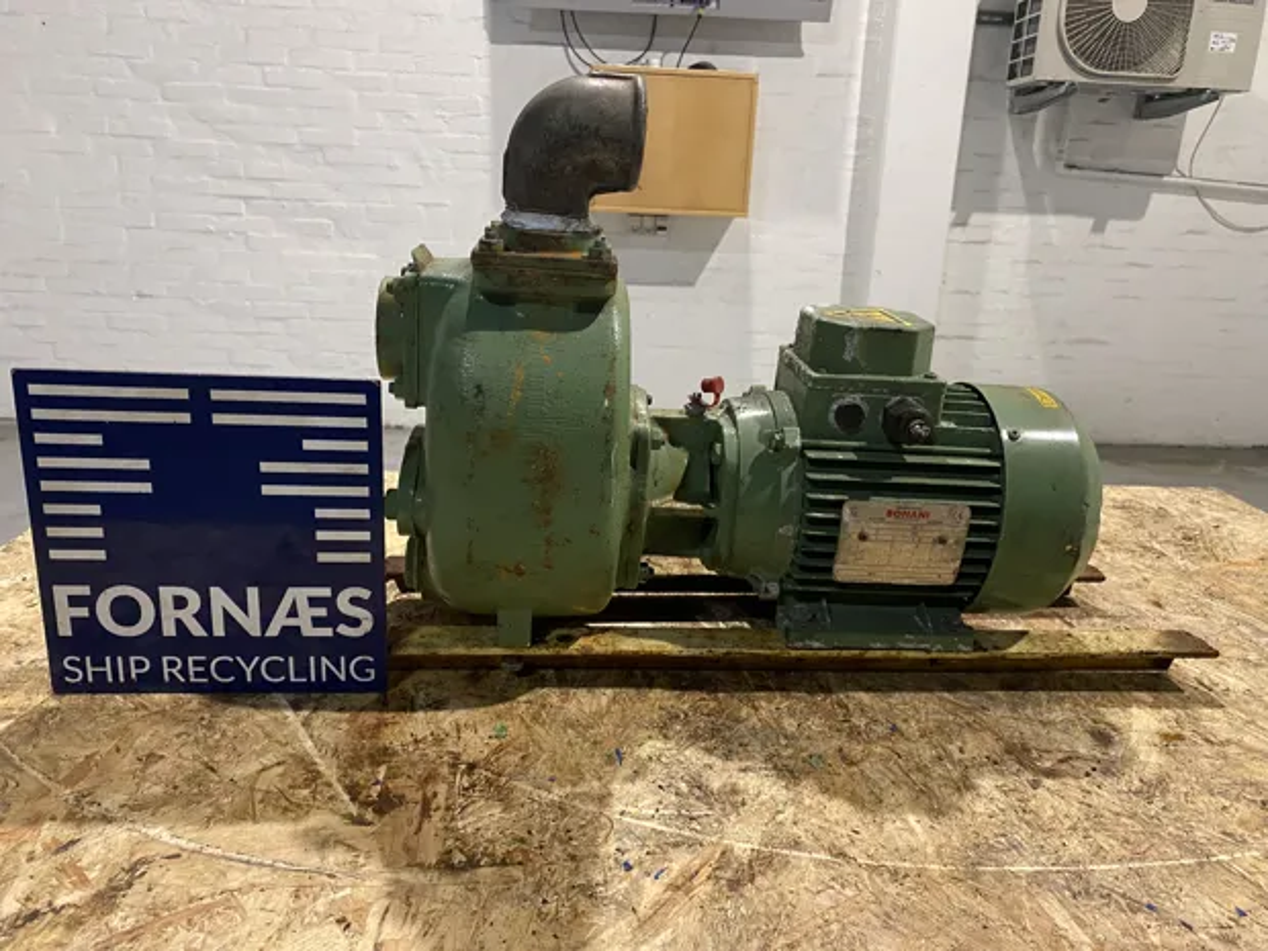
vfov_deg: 53.1
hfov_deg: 67.3
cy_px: 476
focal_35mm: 26
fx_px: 952
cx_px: 634
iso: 250
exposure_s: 1/50
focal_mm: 4.25
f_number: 1.8
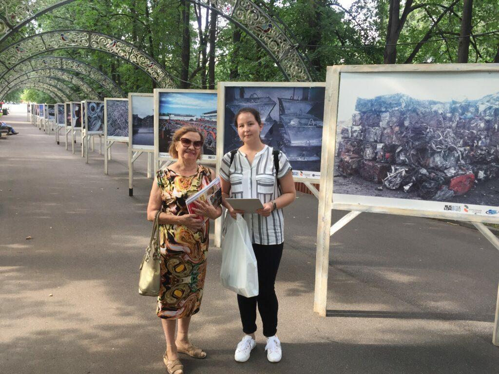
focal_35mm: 29
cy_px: 187
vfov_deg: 48.2
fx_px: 418
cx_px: 250
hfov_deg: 61.7
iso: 50
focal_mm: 4.15
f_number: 2.2
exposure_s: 1/100
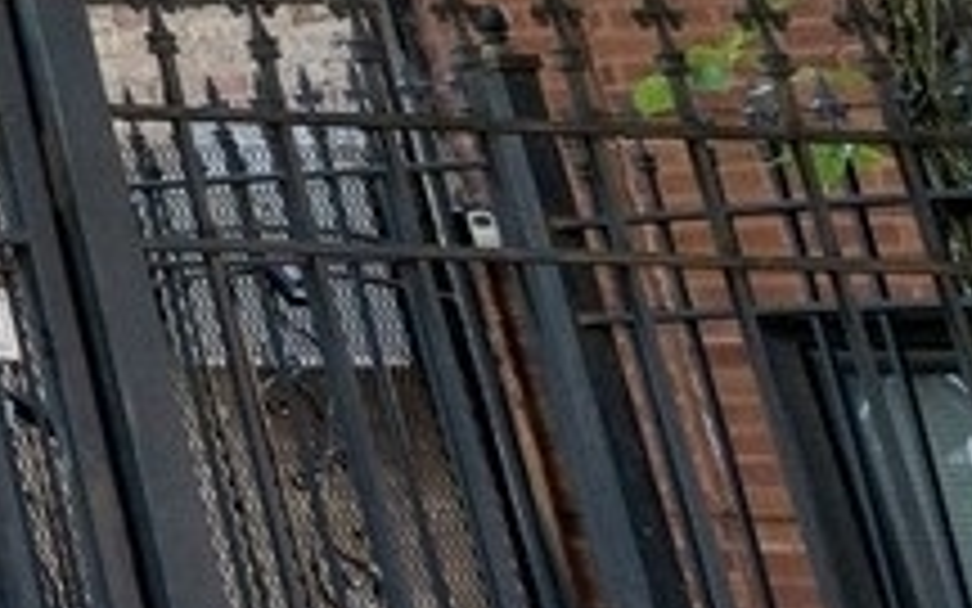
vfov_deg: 9.4
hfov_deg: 10.4
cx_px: -2138
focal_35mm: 121
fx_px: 3205
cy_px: -932
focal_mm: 16
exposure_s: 1/40
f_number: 8
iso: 200
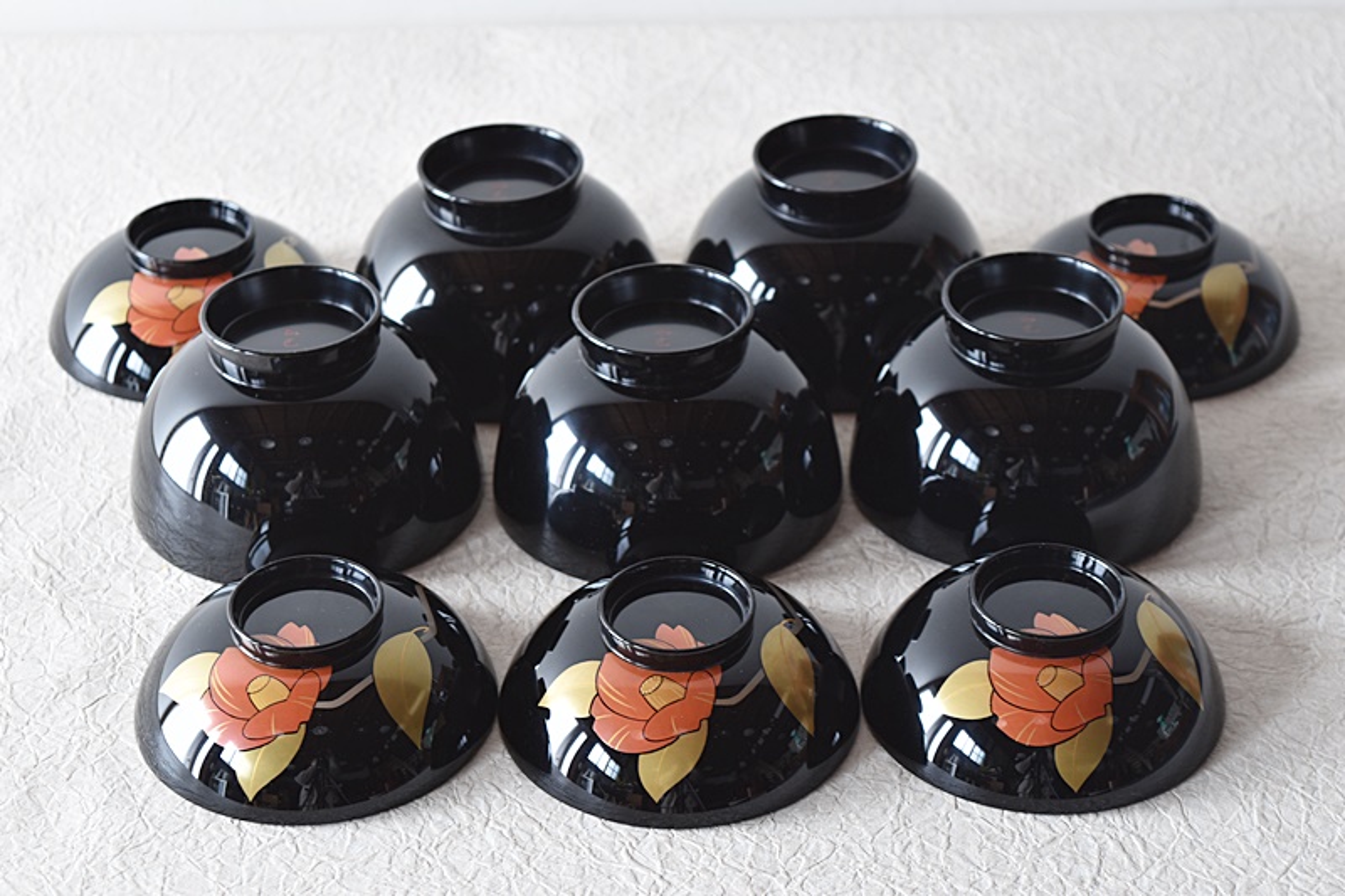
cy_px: 448
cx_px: 672
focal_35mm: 82
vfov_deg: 16.5
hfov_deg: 24.6
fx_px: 3081
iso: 400
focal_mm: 55
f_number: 5.6
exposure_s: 1/2.5
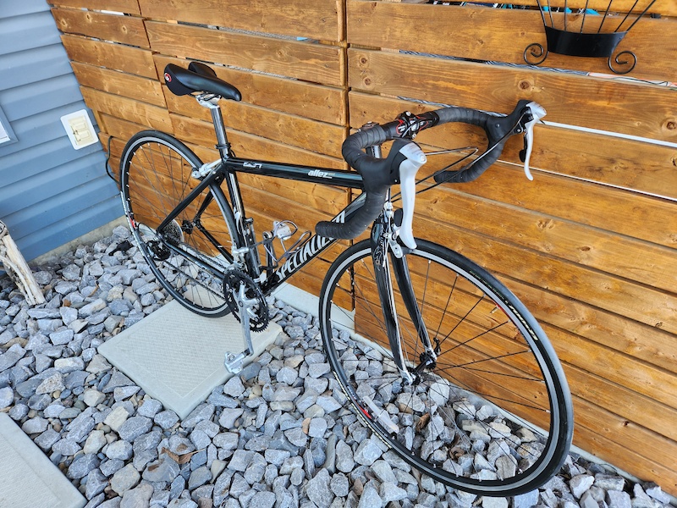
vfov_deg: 58.9
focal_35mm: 23
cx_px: 338
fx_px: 450
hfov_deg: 73.9
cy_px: 254
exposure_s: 1/180
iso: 80
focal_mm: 5.4
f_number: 1.8
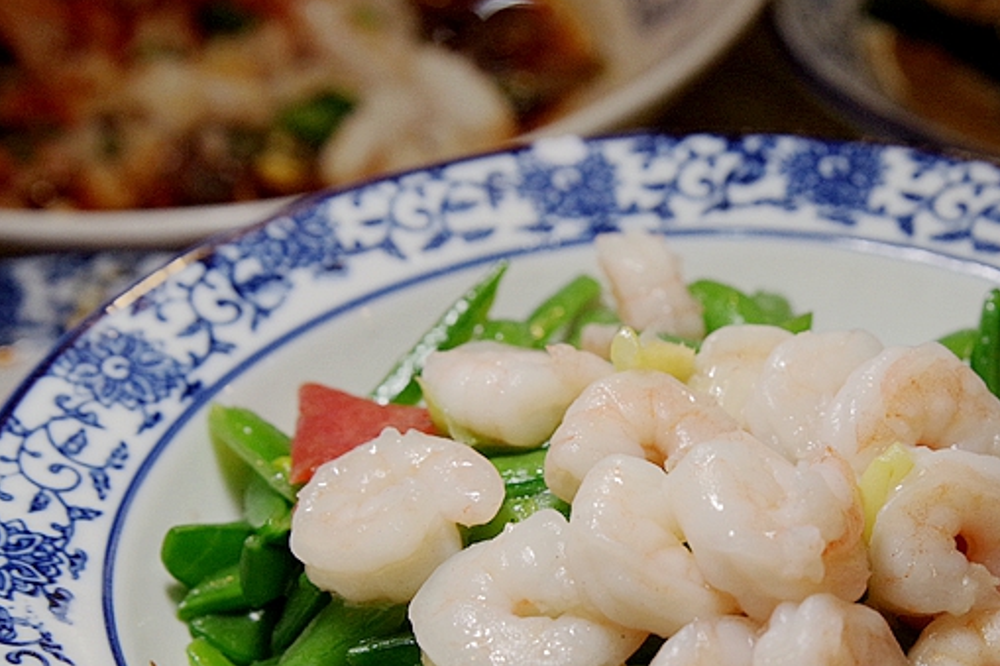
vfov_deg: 12.4
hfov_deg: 18.5
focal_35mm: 110
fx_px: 3054
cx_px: 711
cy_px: 512
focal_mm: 70
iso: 1600
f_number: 7.1
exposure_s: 1/400
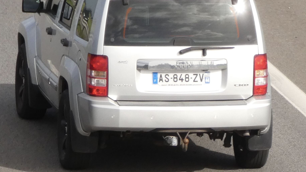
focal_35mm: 219
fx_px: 1777
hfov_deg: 9.8
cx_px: 153
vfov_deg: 5.5
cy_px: 58
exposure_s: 1/800
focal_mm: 35.8
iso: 200
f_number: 5.6
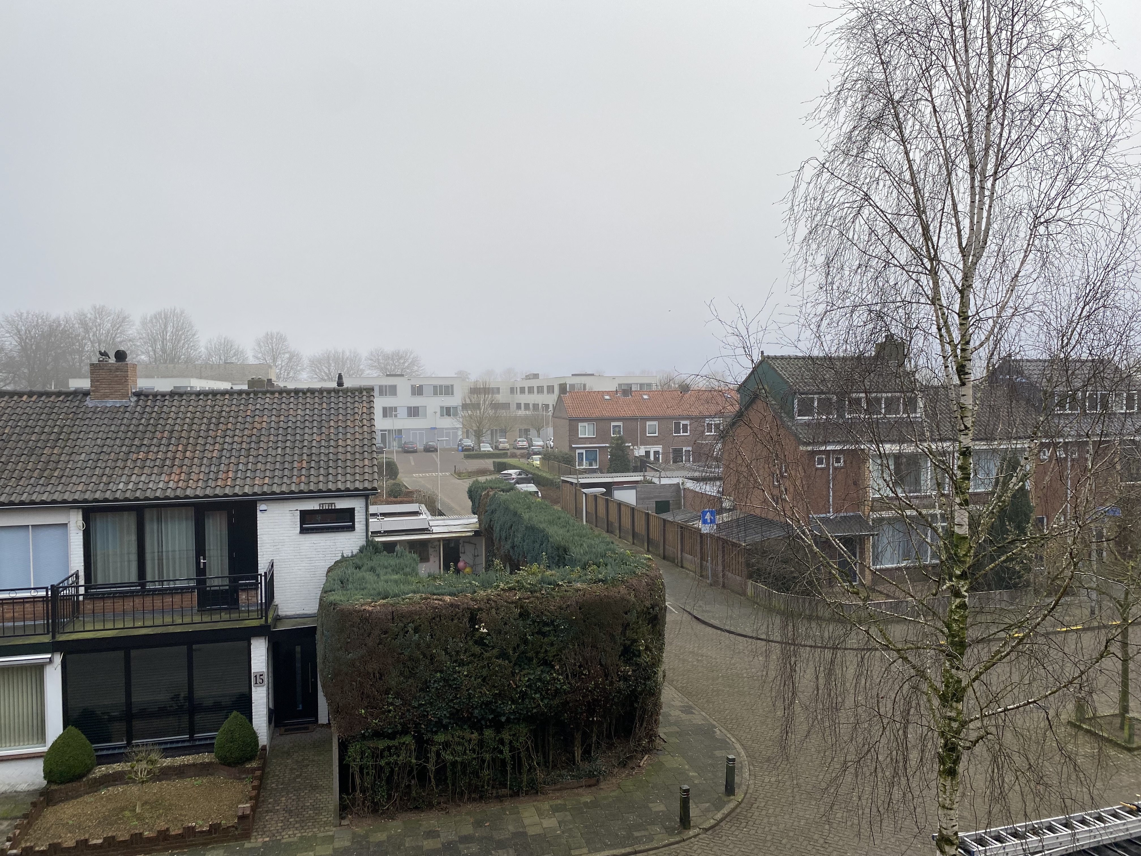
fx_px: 857
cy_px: 428
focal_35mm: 26
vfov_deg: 53.1
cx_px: 570
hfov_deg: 67.3
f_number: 1.8
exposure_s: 1/702
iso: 32
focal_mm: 4.25
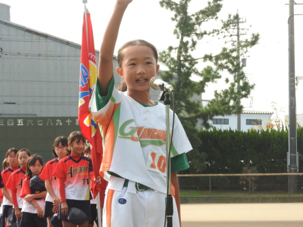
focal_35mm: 170
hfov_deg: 11.6
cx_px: 152
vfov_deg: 8.7
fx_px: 1488
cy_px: 114
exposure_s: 1/200
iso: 100
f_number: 5.2
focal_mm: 30.5
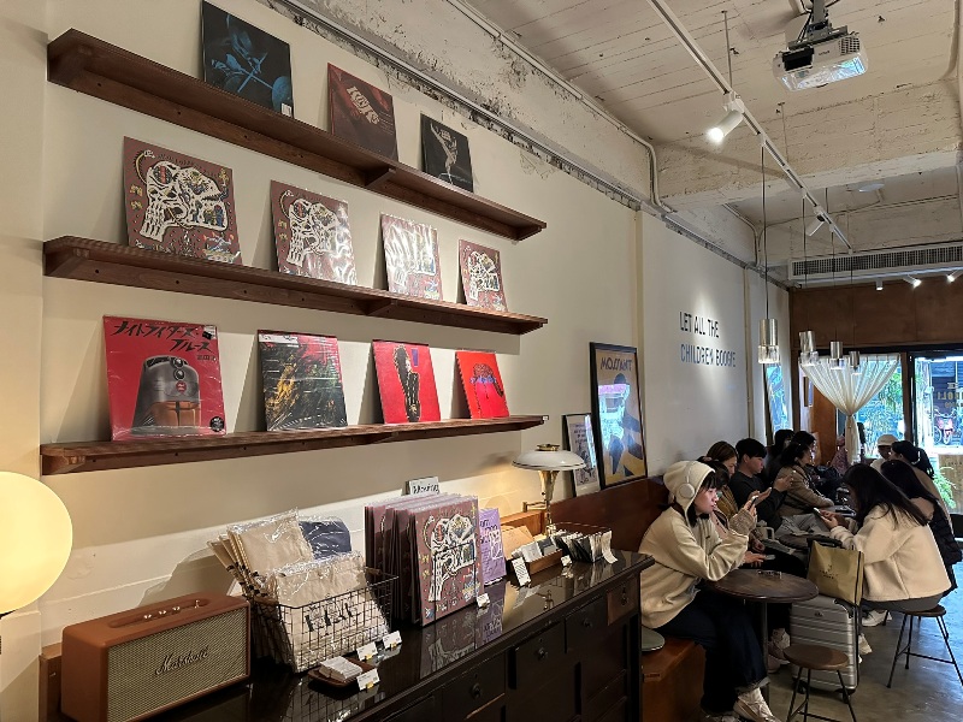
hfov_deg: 71.6
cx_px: 482
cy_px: 361
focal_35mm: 24
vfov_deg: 56.8
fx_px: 668
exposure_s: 1/60
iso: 800
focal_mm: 6.86
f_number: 1.78
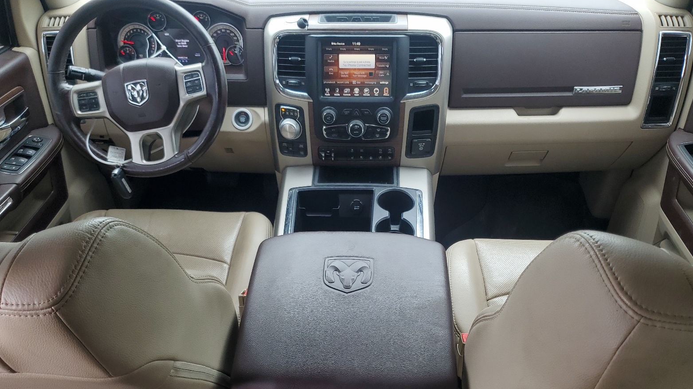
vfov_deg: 40.0
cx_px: 348
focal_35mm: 29
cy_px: 238
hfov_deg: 66.1
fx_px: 533
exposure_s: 1/120
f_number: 1.5
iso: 52
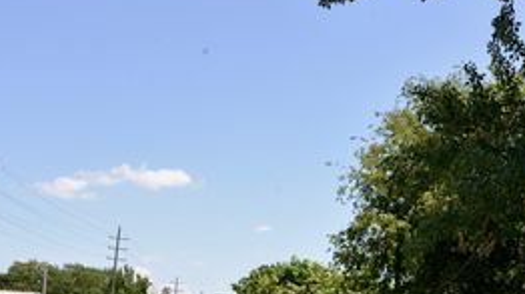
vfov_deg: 20.6
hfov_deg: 36.8
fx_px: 779
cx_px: 351
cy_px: 308
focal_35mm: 56
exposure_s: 1/200
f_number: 13
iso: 320
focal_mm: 28
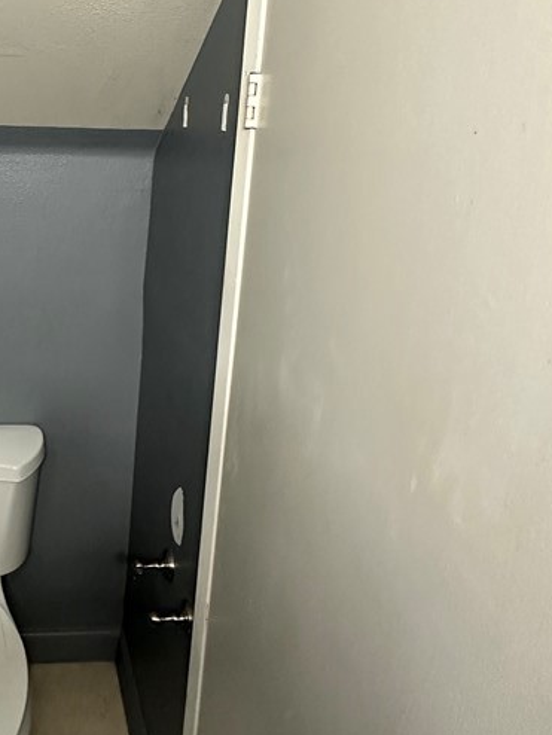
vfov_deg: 59.5
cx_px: 39
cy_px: 219
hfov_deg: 43.4
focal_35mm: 29
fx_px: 616
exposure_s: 1/60
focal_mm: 2.22
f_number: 2.2
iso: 500
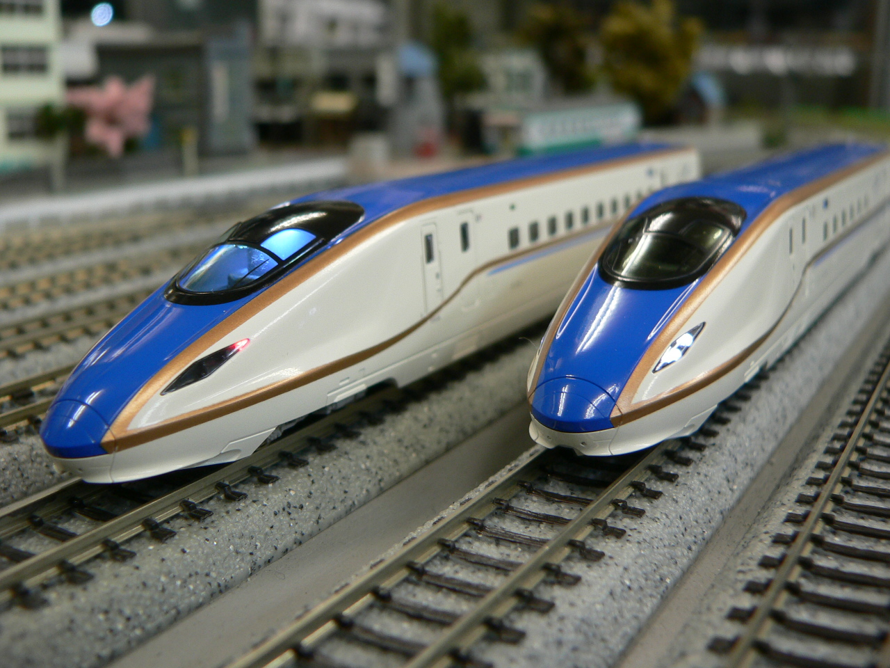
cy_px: 334
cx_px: 445
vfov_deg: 36.0
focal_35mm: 40
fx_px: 1028
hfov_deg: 46.8
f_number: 2.8
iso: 100
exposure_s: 1/15
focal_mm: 6.7
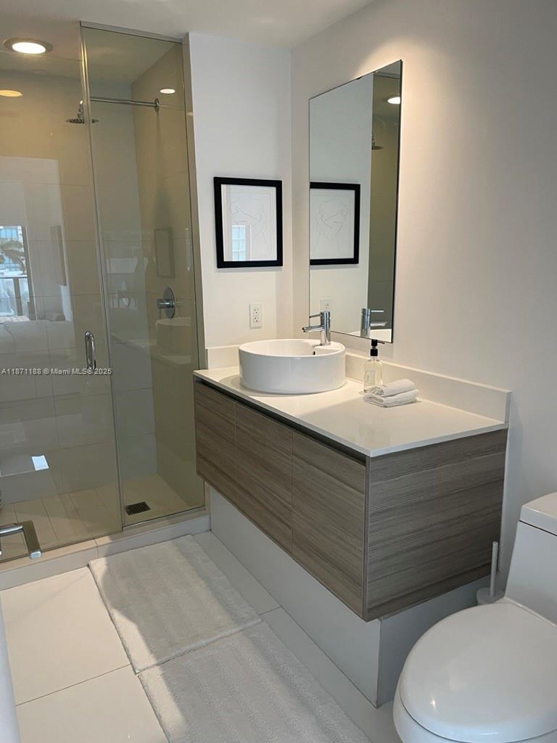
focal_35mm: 26
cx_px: 278
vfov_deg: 67.3
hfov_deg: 53.1
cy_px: 372
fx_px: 558
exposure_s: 1/60
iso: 80
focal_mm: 4.2
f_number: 1.6
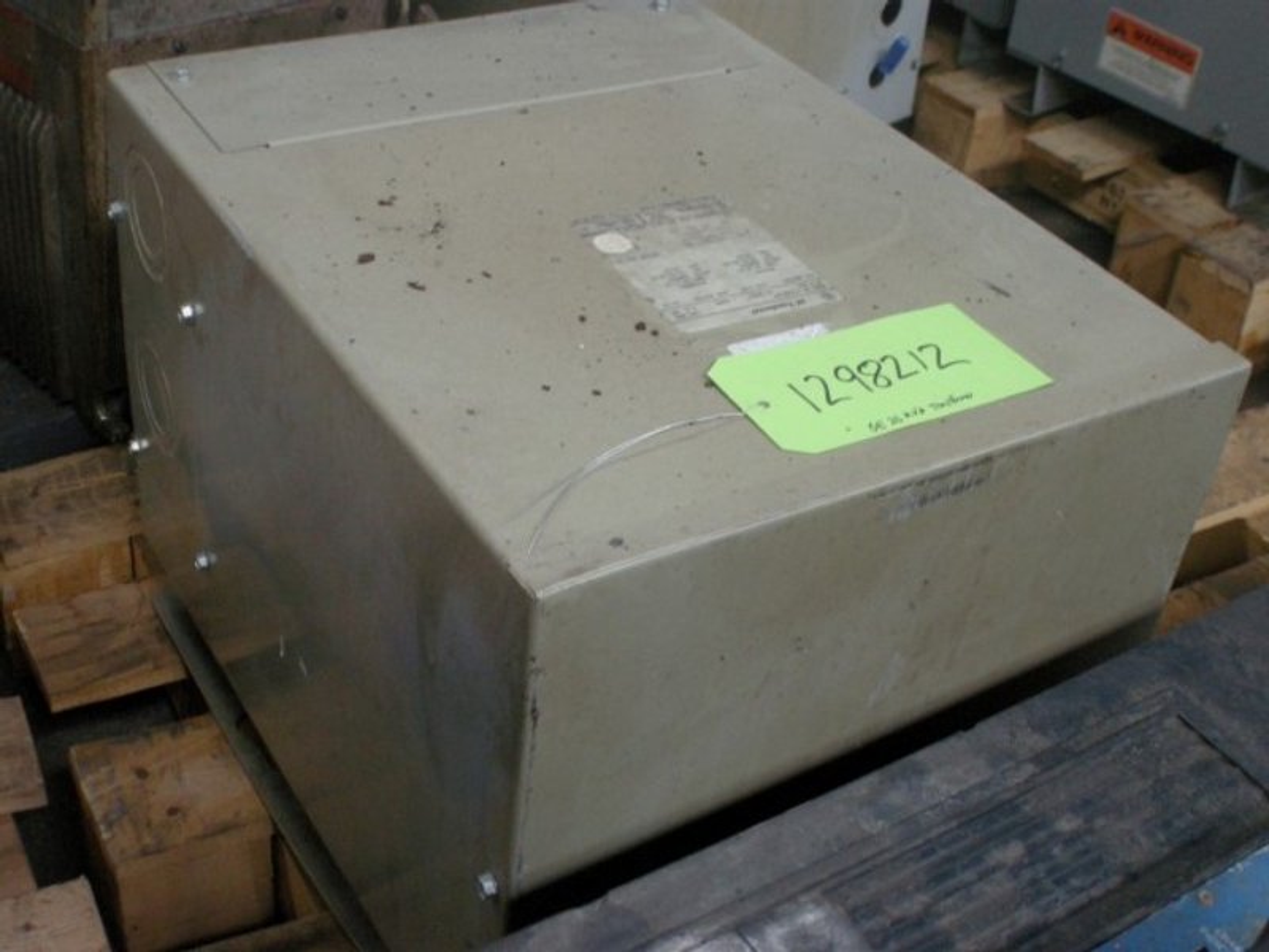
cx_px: 634
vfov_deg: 24.4
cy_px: 476
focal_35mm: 60
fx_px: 2200
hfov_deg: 32.2
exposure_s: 1/20.4
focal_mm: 12.9
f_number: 3.5
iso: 400
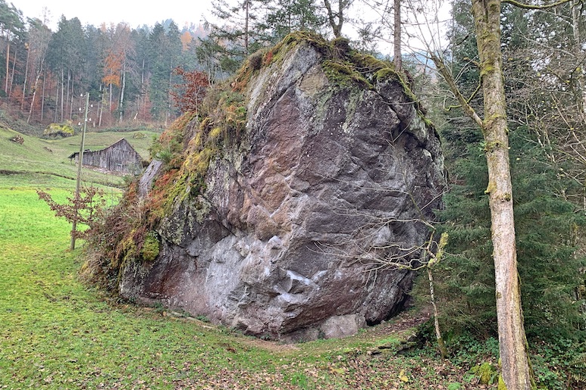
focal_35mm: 28
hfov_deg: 65.5
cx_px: 290
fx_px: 456
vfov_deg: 46.3
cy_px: 219
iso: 80
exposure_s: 1/121
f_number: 1.8
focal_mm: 4.25
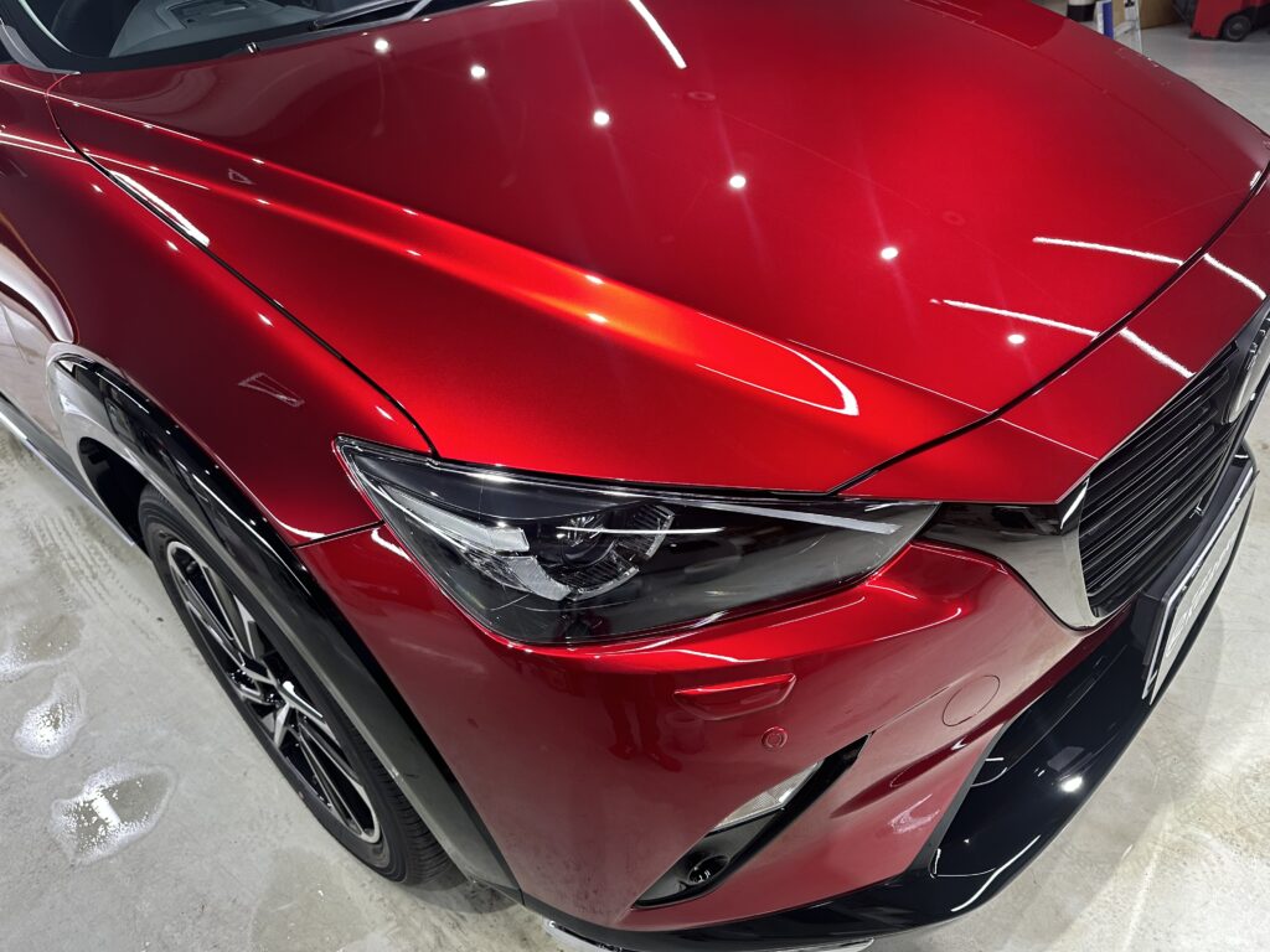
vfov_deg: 56.8
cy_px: 476
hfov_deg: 71.6
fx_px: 881
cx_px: 635
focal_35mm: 24
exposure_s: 1/120
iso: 200
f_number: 1.78
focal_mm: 6.86
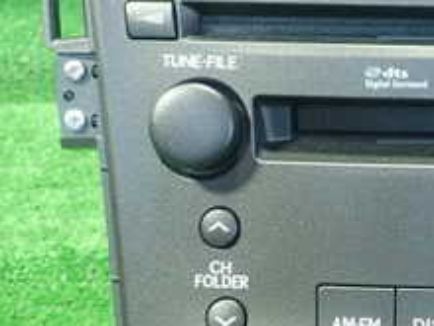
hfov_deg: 22.9
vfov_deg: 17.9
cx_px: 432
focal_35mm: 82
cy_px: 223
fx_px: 1028
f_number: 2.3
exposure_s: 1/100
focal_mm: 5.5
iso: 800
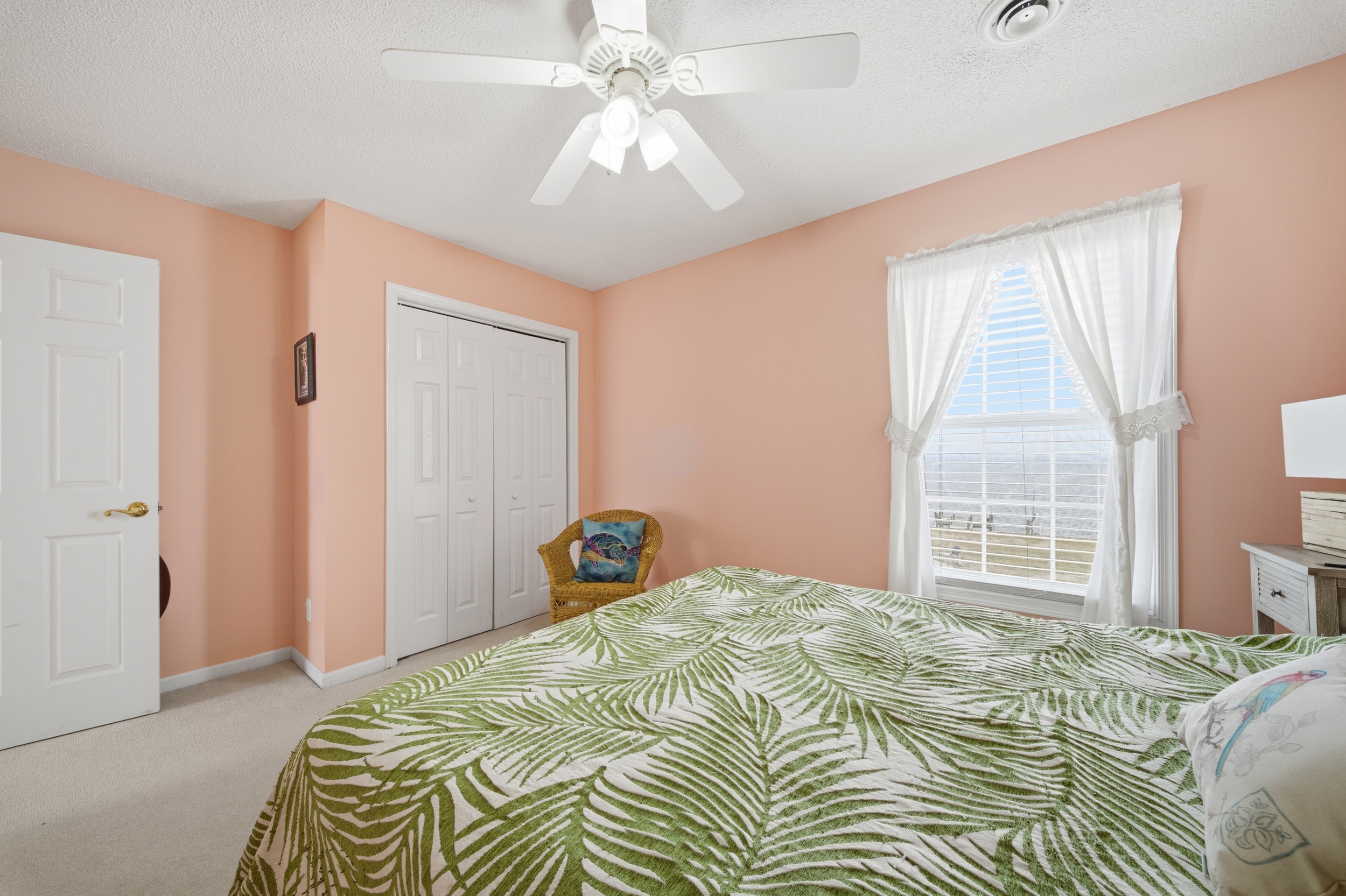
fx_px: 448
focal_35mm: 12
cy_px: 448
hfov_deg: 112.6
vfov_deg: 90.0
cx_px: 673
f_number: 9
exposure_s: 1/160
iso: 250
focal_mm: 12
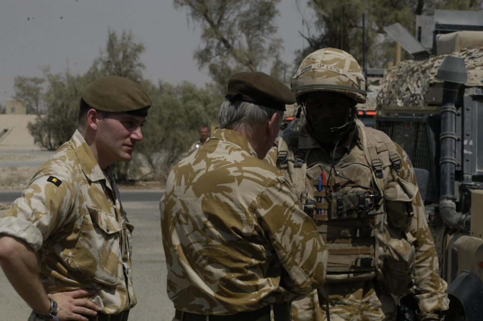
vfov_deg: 13.0
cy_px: 160
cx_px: 242
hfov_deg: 19.5
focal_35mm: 105
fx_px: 1407
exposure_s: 1/500
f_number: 11
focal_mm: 70
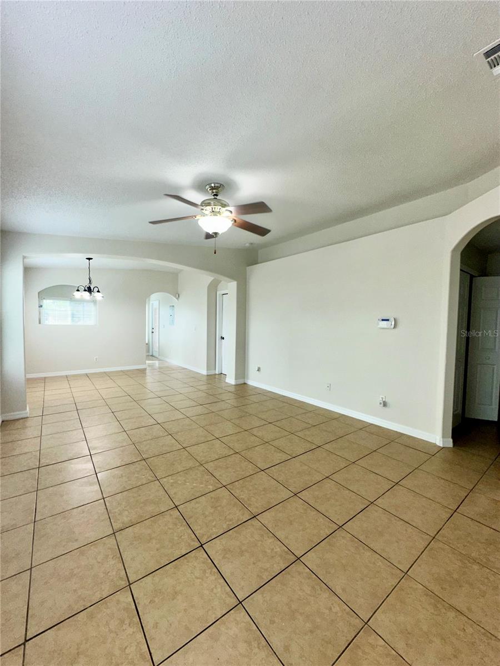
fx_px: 270
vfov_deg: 102.1
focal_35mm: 14
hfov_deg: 85.7
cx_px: 250
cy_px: 333
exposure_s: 1/140
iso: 32
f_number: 2.2
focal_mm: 2.22
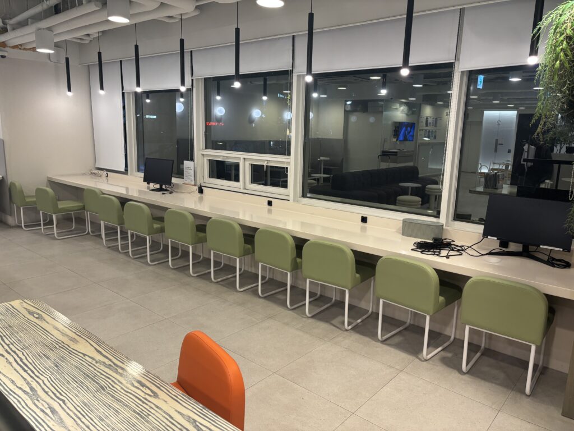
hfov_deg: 67.3
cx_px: 287
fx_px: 431
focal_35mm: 26
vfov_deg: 53.1
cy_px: 216
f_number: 1.6
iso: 125
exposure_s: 1/60
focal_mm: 5.96
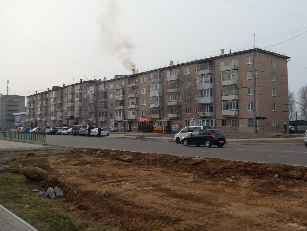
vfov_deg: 38.7
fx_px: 328
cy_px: 116
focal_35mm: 37
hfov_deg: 50.1
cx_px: 154
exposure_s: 1/180
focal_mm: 6.3
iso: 80
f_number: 7
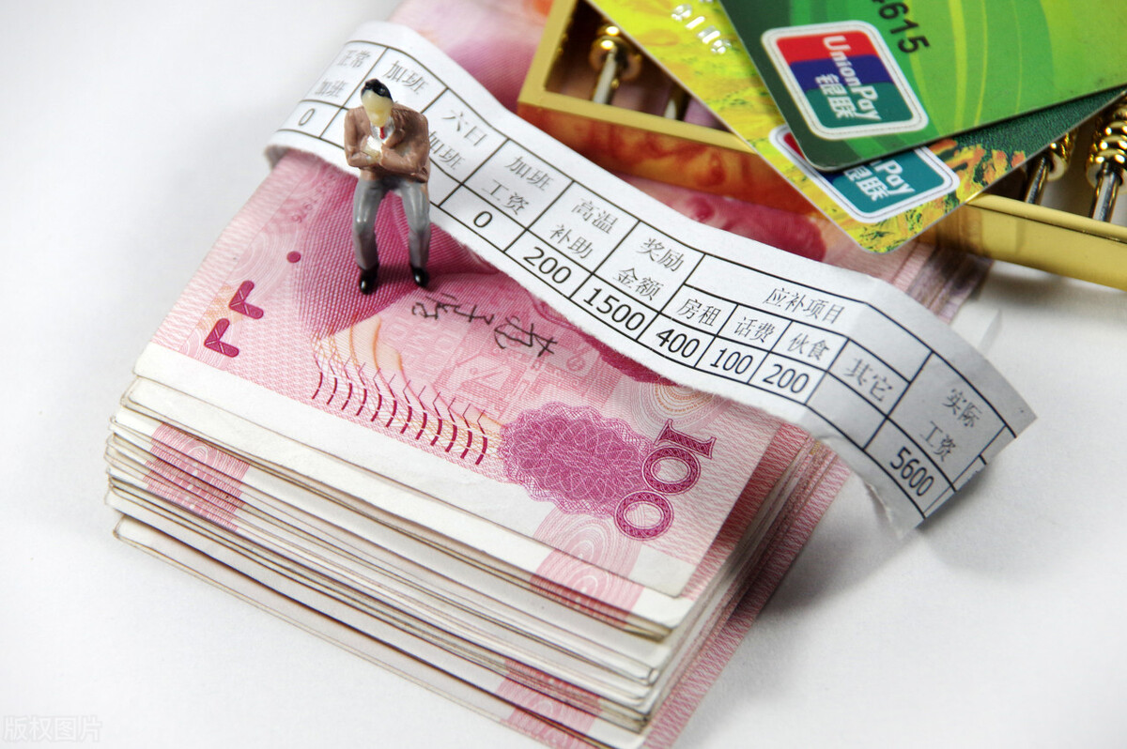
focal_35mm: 202
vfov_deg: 6.8
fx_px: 6318
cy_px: 374
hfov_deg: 10.2
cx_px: 564
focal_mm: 135
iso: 800
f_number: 5.6
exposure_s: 1/160
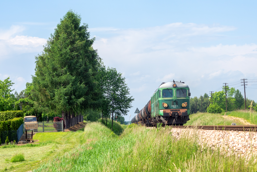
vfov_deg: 11.7
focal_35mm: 117
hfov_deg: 17.5
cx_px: 128
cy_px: 86
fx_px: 835
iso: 200
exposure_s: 1/320
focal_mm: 78
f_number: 8
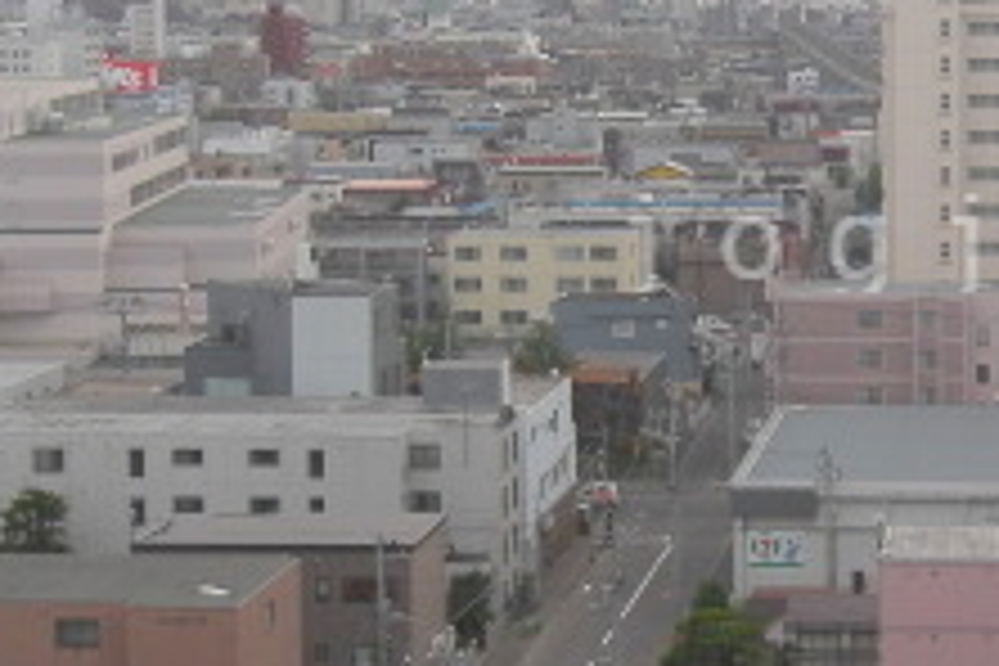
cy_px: 238
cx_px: 927
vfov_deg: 9.9
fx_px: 3829
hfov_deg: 14.7
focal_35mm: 138
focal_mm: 9.5
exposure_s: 1/640
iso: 80
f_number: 4.4
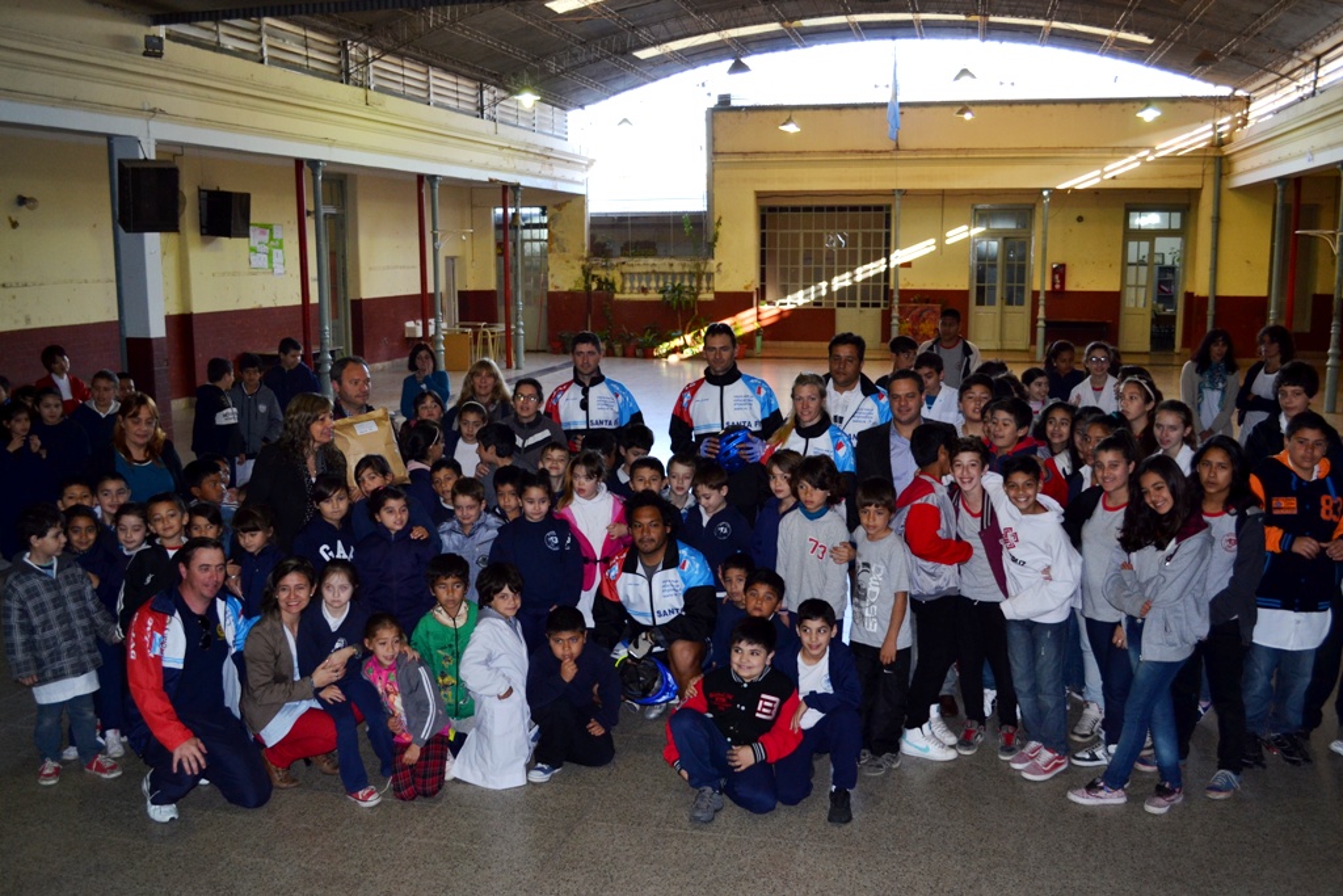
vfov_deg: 40.0
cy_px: 448
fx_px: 1231
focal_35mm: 33
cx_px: 672
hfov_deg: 57.2
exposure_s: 1/80
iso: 400
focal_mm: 22
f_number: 4
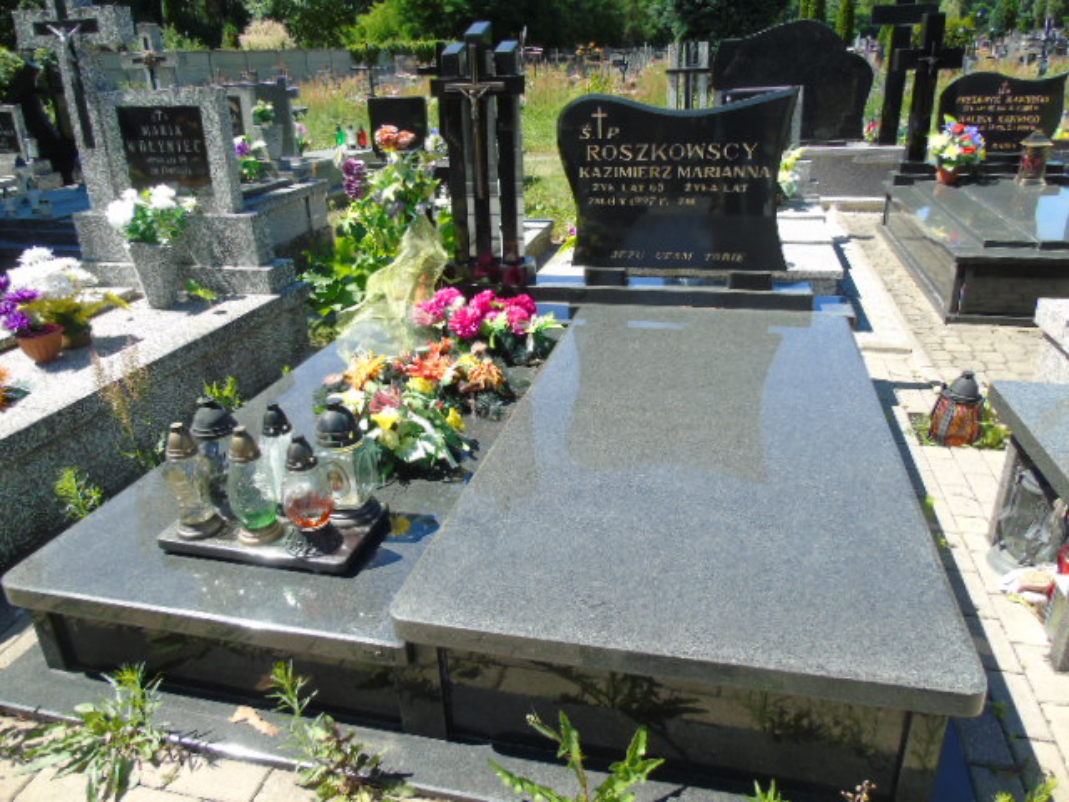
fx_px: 772
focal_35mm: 25
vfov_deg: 54.9
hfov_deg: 69.4
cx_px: 534
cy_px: 401
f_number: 3.4
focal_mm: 4.4
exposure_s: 1/400
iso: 80
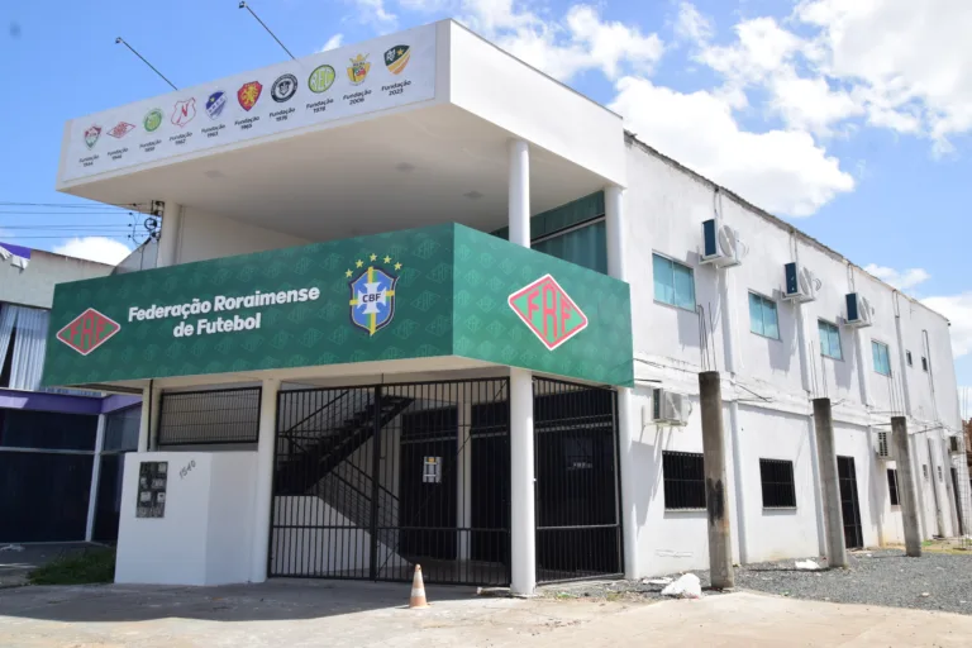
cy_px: 324
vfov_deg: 47.9
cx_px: 486
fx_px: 729
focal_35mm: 27
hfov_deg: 67.4
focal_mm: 18
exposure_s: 1/125
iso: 100
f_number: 18
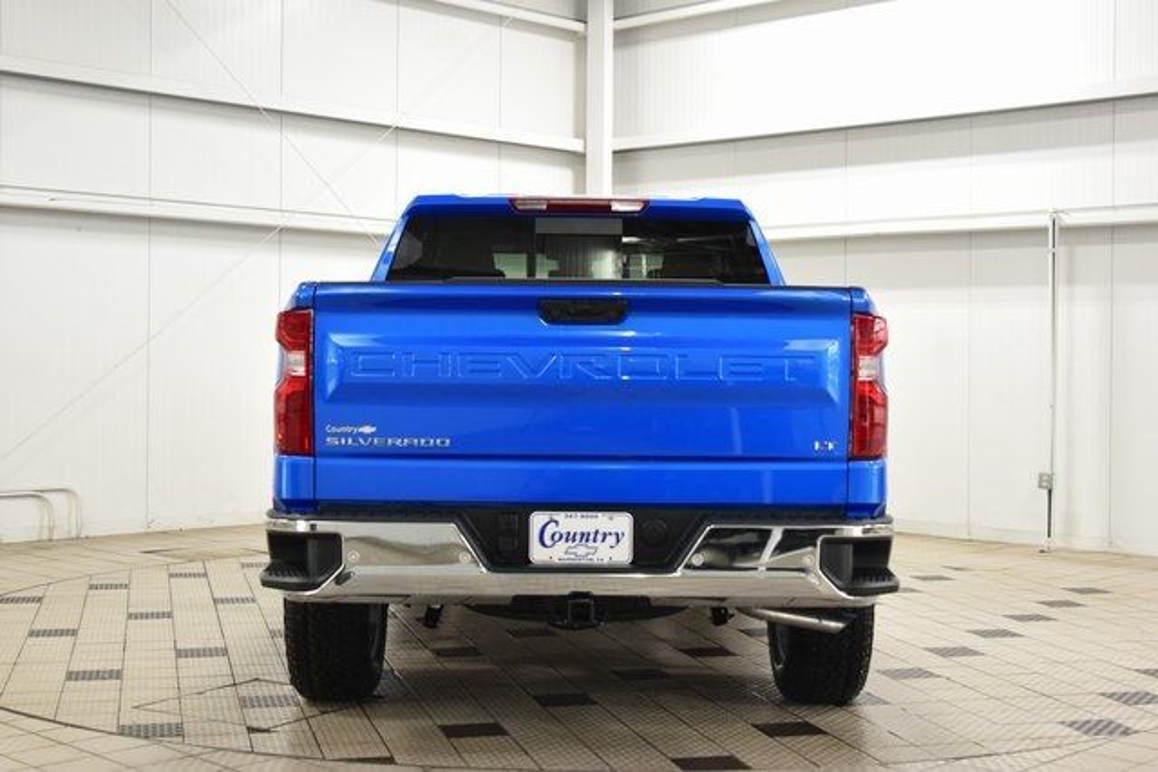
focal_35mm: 51
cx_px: 579
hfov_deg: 38.9
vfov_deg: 26.5
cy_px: 386
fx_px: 1641
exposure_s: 1/60
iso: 1600
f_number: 5
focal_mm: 34
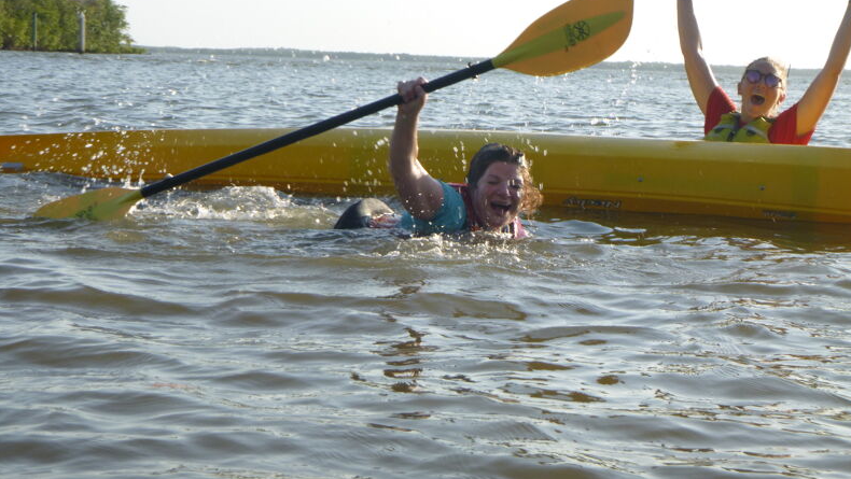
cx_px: 429
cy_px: 203
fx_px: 1941
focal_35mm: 86
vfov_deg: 14.1
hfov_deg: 24.7
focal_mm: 14
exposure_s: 1/200
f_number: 5.6
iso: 100
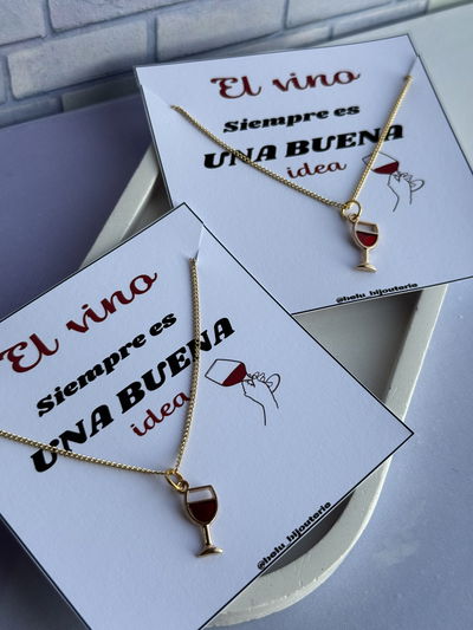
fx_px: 874
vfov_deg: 39.6
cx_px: 236
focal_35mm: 48
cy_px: 315
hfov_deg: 30.3
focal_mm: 6.76
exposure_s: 1/122
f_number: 1.78
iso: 50
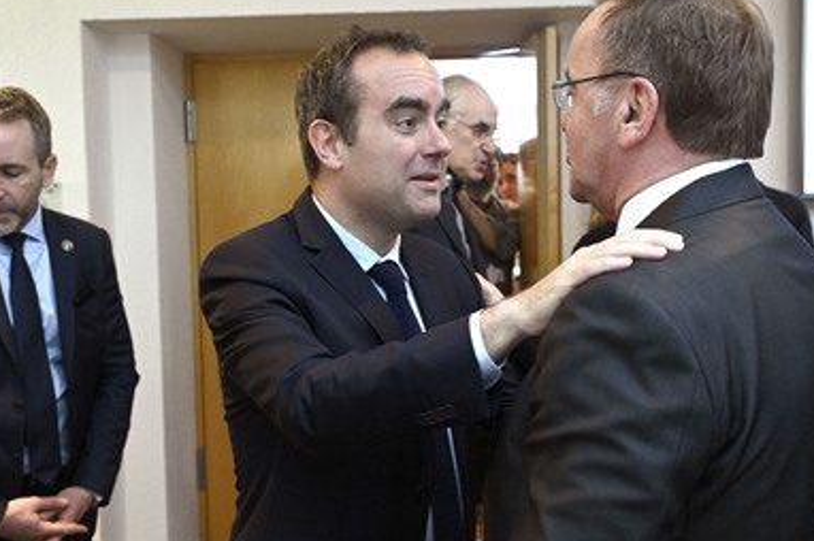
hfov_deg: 48.9
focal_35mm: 40
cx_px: 423
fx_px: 894
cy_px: 288
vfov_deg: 33.7
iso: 6400
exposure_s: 1/200
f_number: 5
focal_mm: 33.5
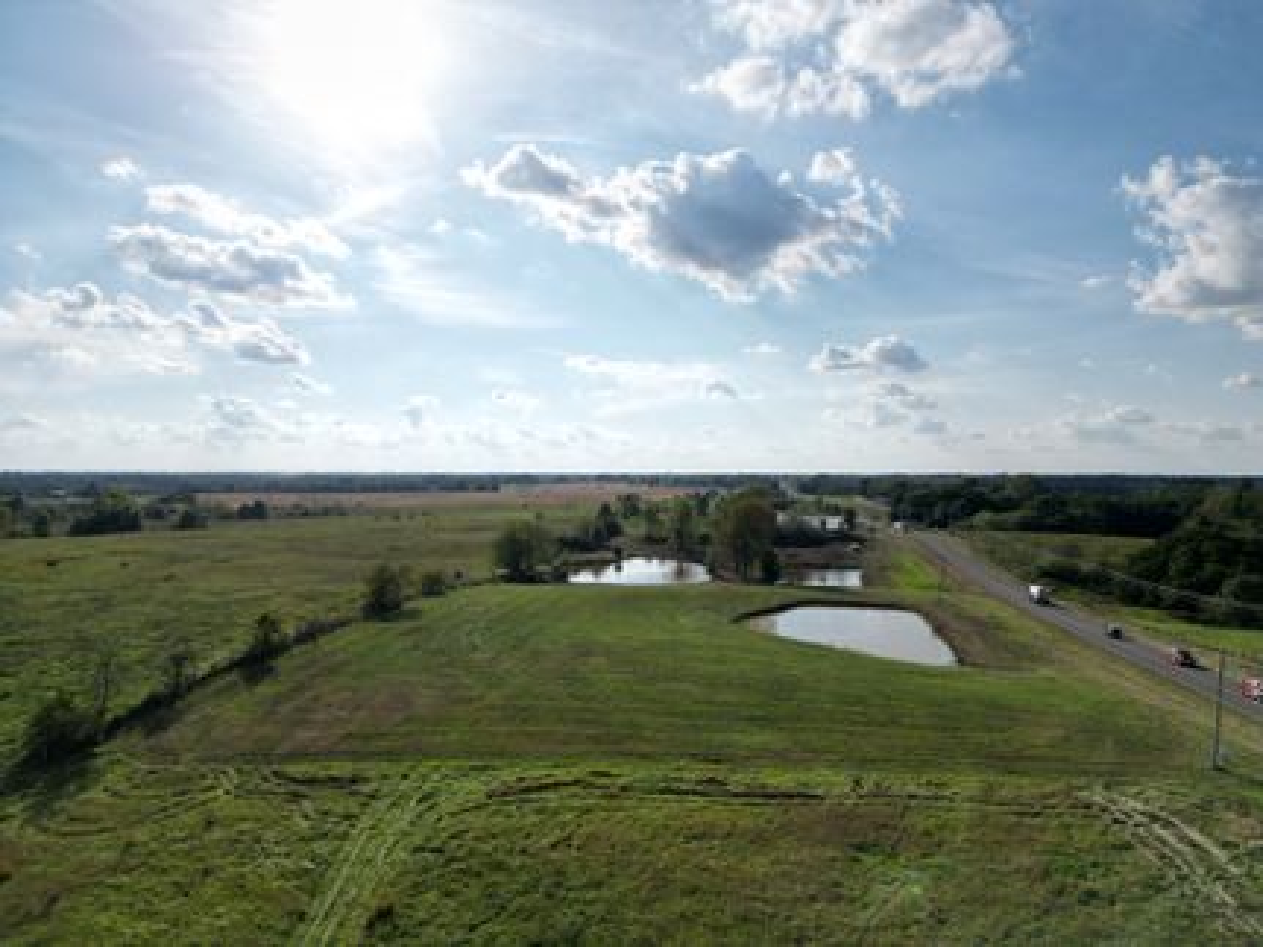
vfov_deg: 56.8
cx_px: 632
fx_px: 875
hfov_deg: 71.6
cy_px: 474
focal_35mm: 24
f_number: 1.7
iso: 110
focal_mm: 6.72
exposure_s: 1/8000
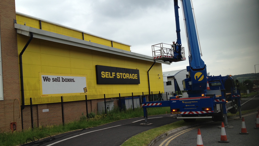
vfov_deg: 30.4
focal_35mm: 39
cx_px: 128
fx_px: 268
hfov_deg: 51.6
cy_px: 82
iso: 50
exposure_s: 1/920
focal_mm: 4.28
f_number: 2.4
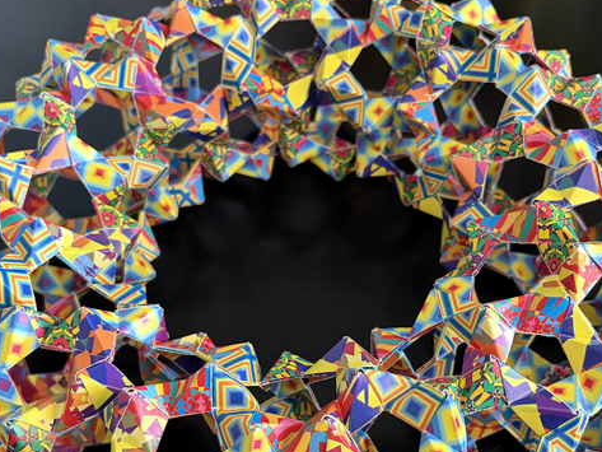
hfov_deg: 42.9
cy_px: 332
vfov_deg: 32.3
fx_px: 765
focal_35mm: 44
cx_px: 331
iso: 400
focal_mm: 5.96
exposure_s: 1/60
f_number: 1.6
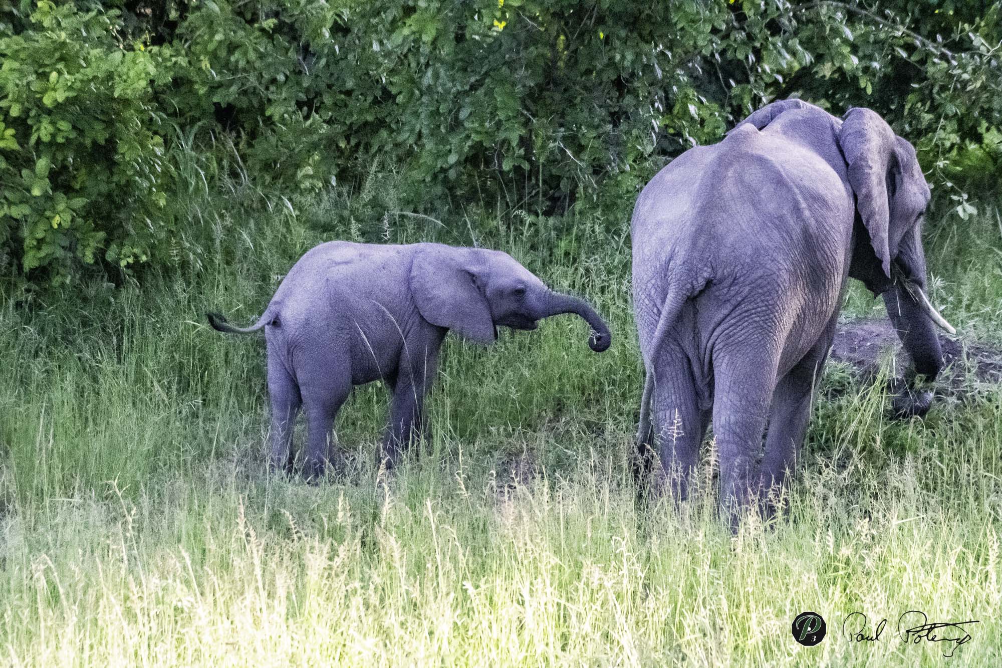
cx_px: 501
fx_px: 8349
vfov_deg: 4.6
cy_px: 334
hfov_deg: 6.9
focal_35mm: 300
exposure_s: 1/8000
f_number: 5.6
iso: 36000
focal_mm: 200
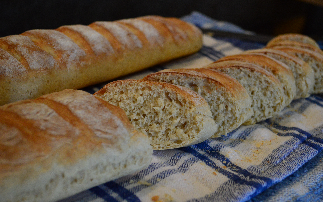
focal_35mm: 52
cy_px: 95
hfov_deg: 38.9
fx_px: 458
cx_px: 161
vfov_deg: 24.9
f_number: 5
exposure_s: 1/100
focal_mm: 34
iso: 1600
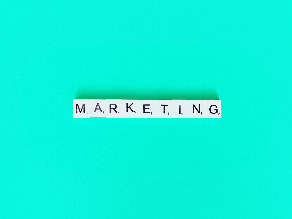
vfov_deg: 49.7
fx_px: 236
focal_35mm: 28
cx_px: 146
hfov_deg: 63.4
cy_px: 110
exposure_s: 1/15
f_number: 1.8
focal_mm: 3.99
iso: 64
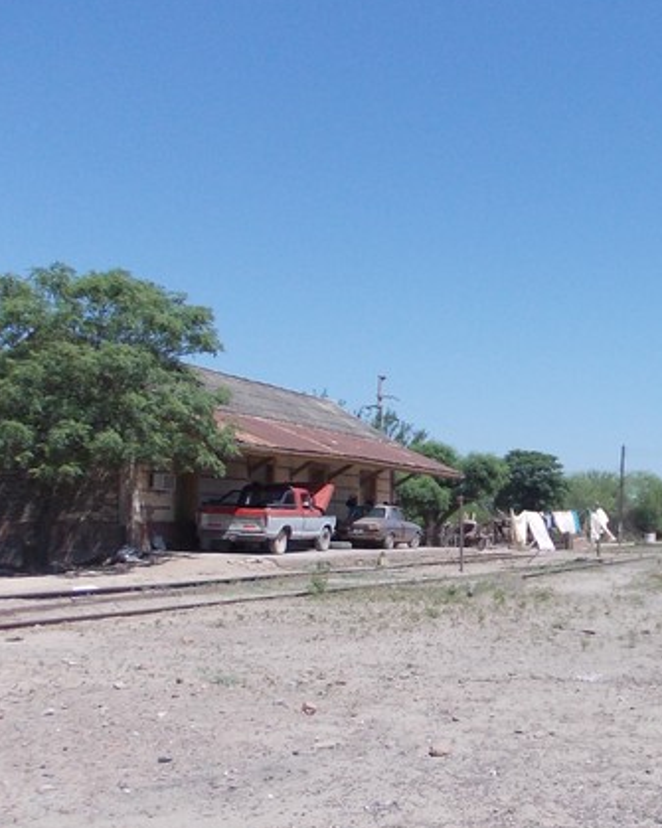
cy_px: 508
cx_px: 581
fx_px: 1225
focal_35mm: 50
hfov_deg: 29.2
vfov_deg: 37.2
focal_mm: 4
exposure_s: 1/400
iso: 80
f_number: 5.4
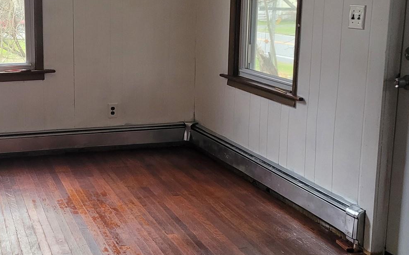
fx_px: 635
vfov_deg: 22.7
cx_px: 109
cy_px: 106
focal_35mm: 57
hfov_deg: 35.0
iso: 320
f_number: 1.8
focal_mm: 5.4
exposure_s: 1/120
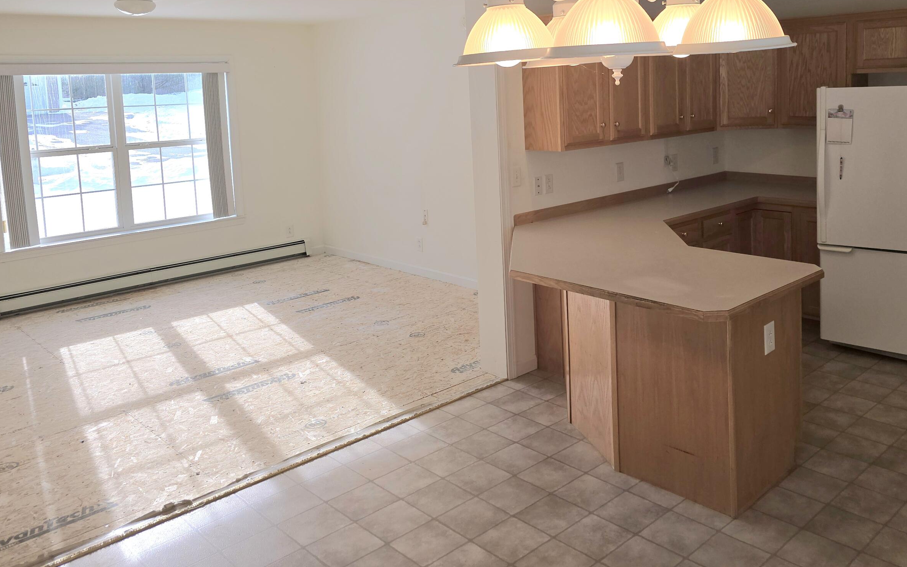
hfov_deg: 60.6
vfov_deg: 39.7
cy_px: 157
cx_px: 554
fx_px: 766
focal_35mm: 31
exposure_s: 1/217
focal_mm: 6.3
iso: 12
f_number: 1.7
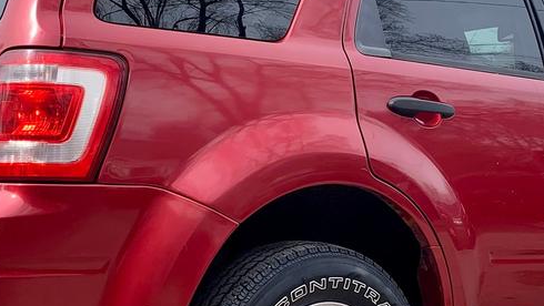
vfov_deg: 16.3
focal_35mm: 74
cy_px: 108
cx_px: 339
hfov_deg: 28.5
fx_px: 1068
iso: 25
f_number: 1.8
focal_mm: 4.25
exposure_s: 1/706
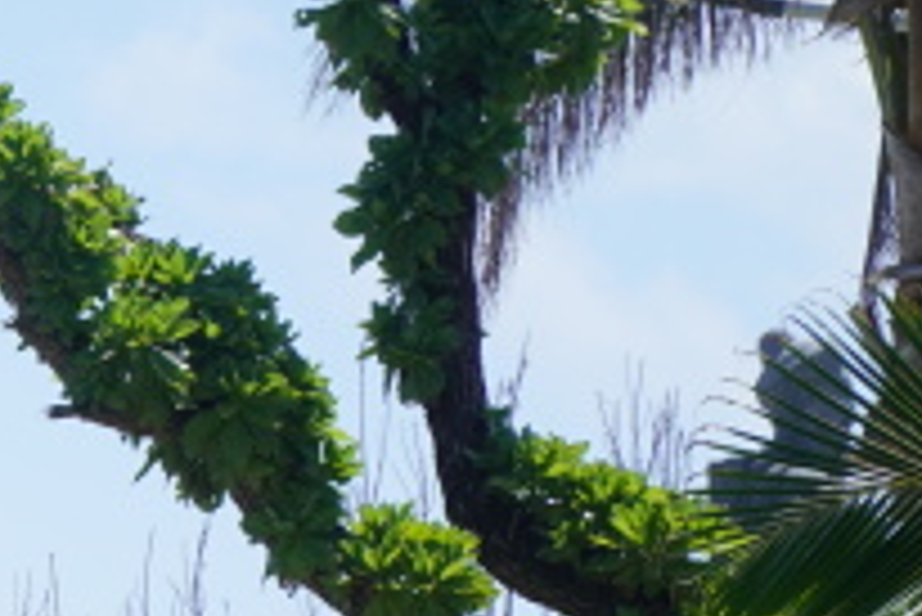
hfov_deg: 3.9
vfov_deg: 2.6
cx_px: -841
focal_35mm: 524
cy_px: 1284
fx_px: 13429
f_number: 9
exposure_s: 1/250
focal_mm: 78
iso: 100
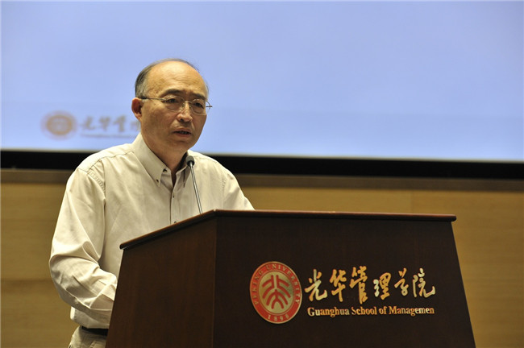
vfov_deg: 12.2
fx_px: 1629
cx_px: 262
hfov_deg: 18.3
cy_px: 174
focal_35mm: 112
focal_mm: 112
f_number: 4.5
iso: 1600
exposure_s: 1/125
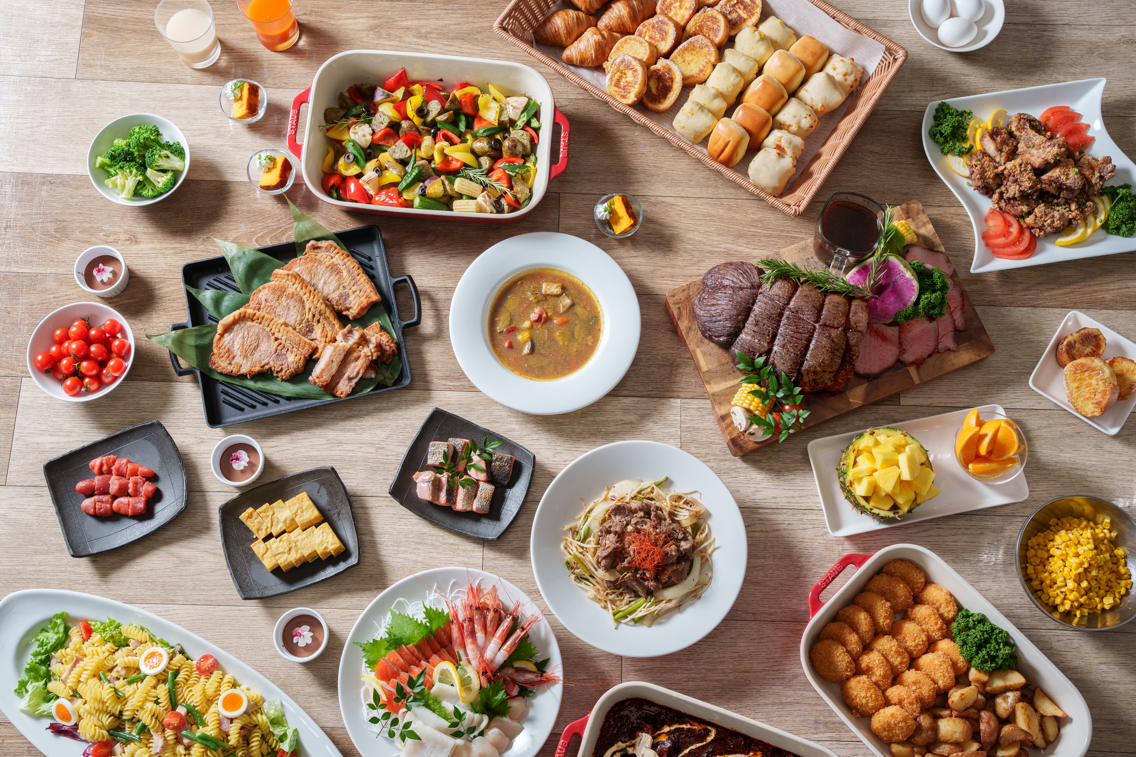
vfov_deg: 33.4
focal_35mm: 40
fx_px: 1262
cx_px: 568
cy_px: 378
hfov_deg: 48.5
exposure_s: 1/60
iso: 320
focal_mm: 40
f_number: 8
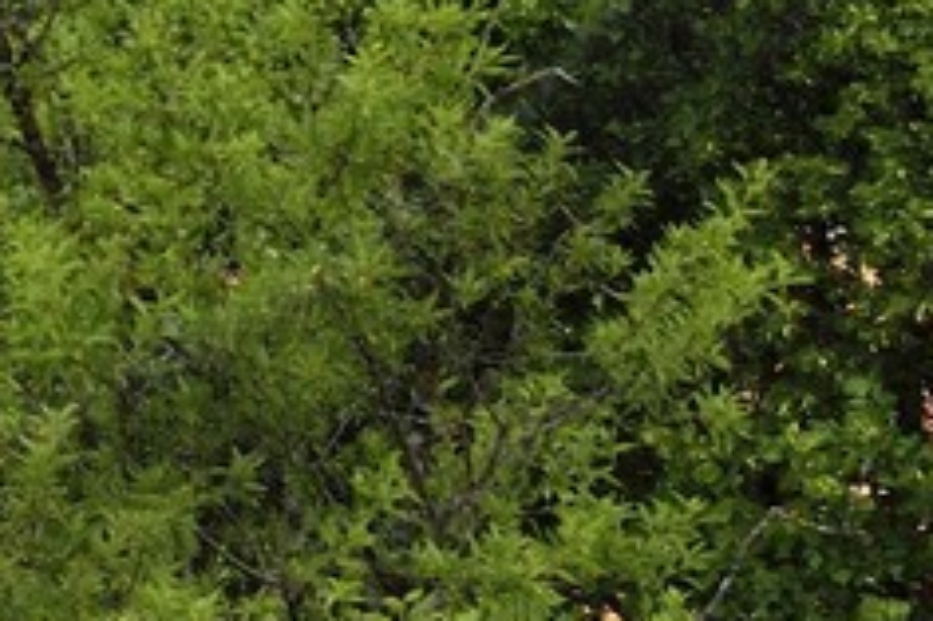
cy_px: -932
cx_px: -510
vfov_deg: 3.8
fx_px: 9142
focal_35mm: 353
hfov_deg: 5.8
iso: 640
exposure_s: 1/800
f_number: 9
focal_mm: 52
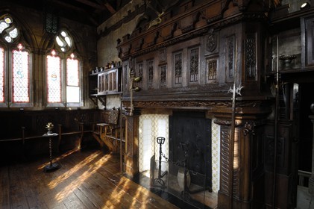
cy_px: 104
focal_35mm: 18
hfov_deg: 90.0
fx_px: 157
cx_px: 157
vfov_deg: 67.3
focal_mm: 12
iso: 100
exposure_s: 1/2
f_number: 11
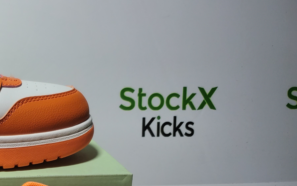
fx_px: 502
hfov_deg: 29.5
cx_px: -35
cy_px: 219
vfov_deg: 19.8
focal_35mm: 62
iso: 50
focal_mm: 4.3
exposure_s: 1/651
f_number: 1.5
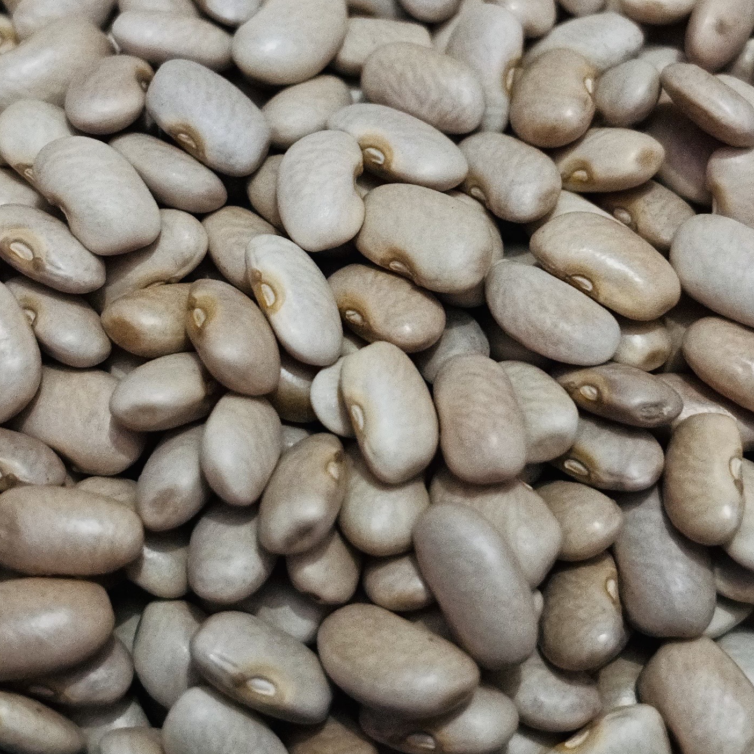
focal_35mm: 66
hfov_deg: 26.1
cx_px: 391
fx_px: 1626
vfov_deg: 25.9
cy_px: 223
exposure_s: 1/25
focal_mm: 5.96
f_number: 1.6
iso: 320
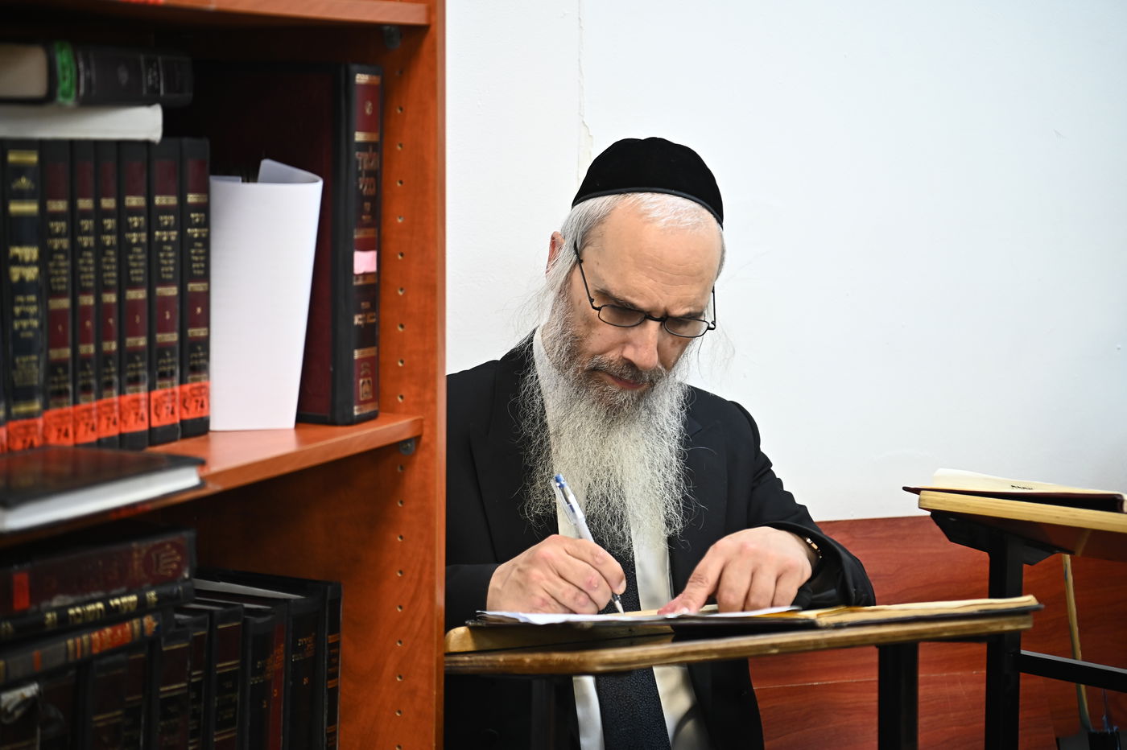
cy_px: 375
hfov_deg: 28.9
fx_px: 2190
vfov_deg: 19.4
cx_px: 564
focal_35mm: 70
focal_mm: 70
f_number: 3.5
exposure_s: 1/160
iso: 1000
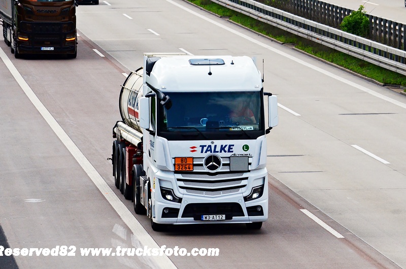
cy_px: 134
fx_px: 2870
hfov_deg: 8.1
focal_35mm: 255
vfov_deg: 5.4
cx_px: 203
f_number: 10
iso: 800
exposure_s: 1/2000
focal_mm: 170
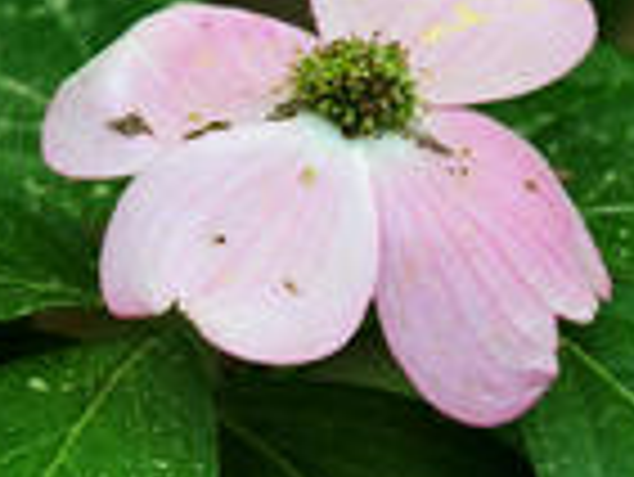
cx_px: 337
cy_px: 72
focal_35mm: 956
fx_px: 17524
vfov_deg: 1.6
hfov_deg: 2.1
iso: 400
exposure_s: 1/320
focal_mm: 150
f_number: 5.6
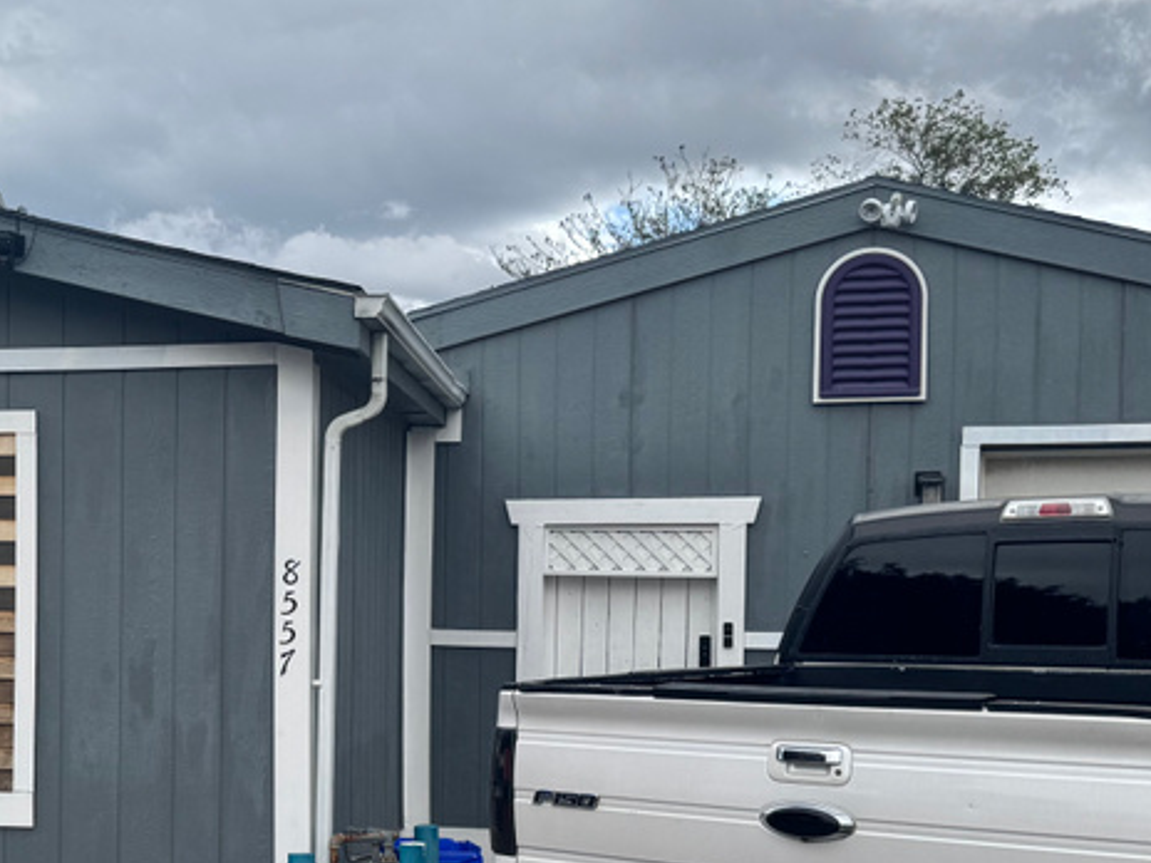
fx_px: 1762
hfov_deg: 34.7
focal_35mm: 53
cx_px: 189
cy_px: 635
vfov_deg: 27.2
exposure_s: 1/3597
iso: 80
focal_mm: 6.76
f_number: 1.78
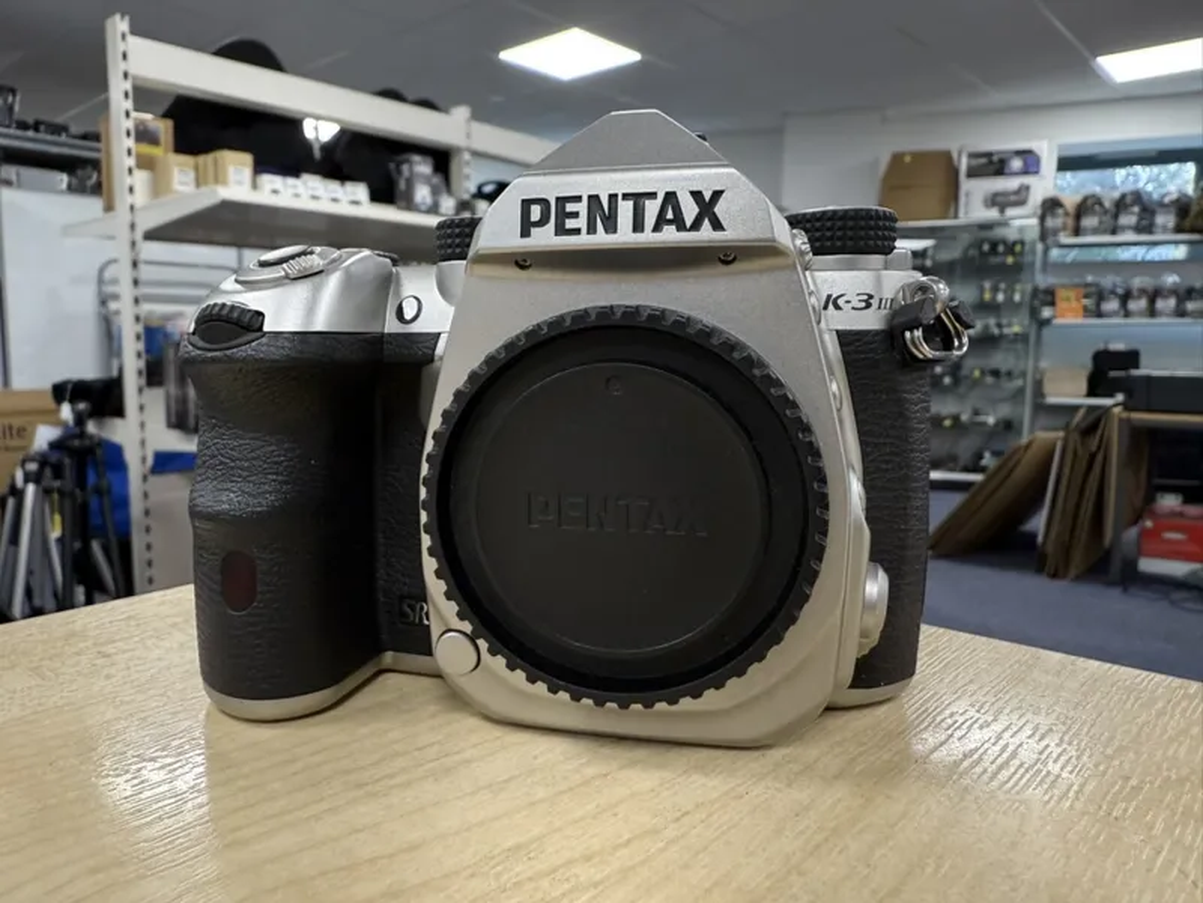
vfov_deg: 56.8
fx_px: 834
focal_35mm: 24
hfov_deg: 71.6
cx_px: 602
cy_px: 452
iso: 200
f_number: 2.2
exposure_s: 1/50
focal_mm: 2.22
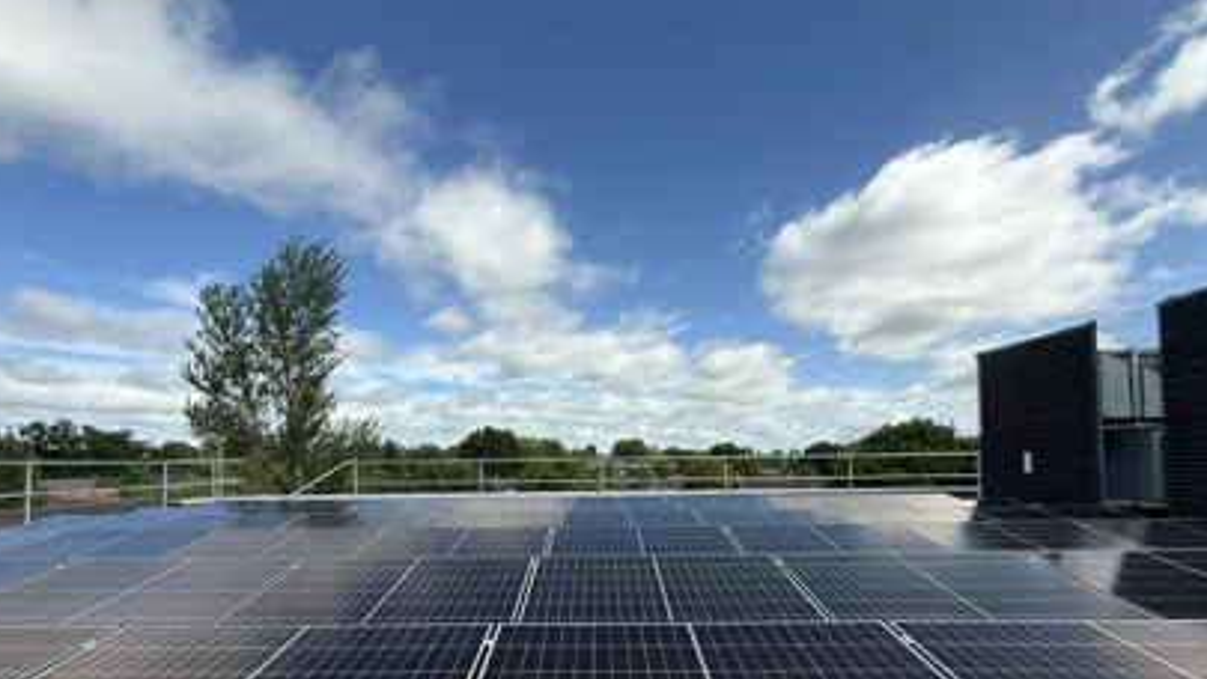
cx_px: 586
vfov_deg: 65.5
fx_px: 512
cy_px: 448
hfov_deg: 99.3
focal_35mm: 16
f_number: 2.2
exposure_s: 1/1001
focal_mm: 2.22
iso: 64
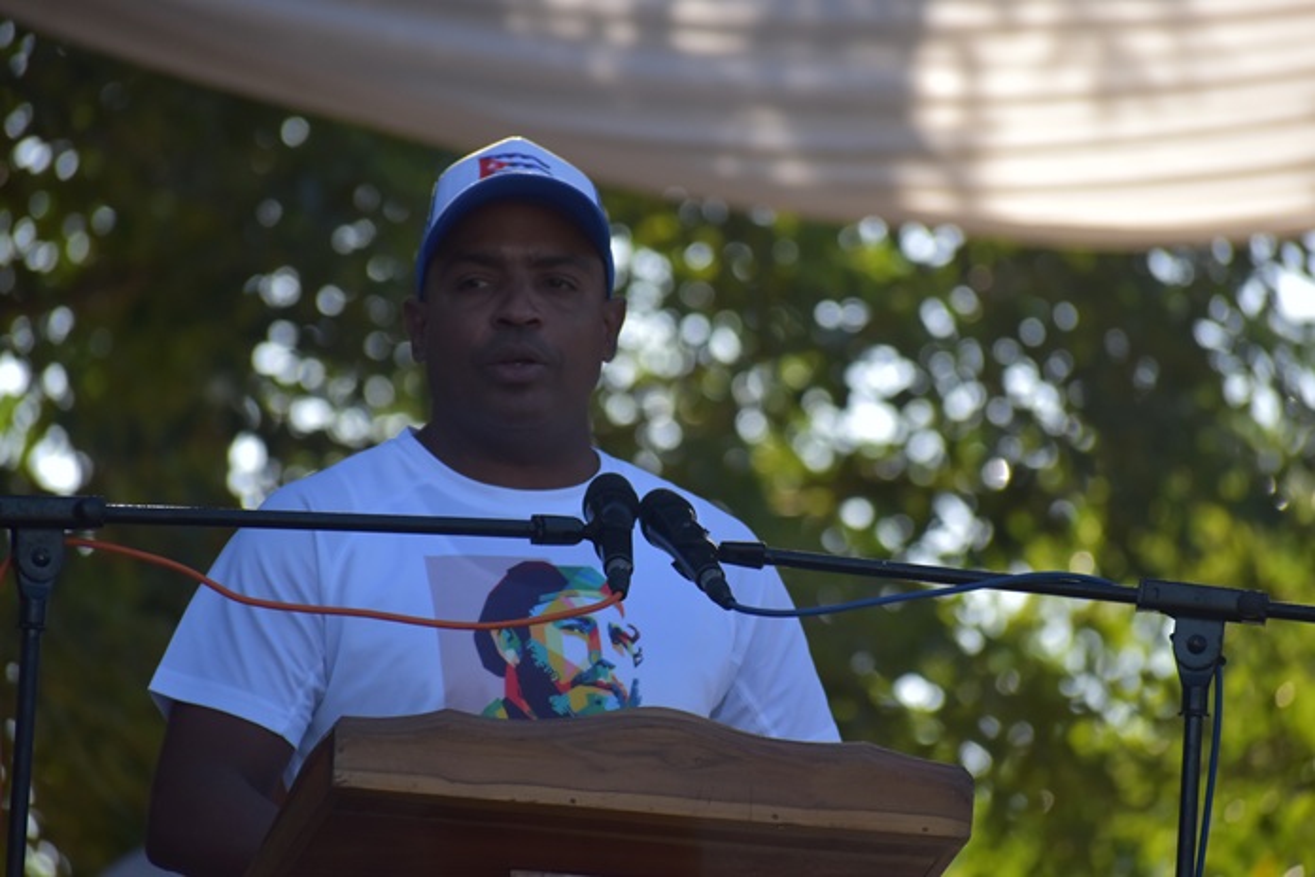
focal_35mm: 345
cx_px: 658
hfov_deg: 6.0
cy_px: 438
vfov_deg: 4.0
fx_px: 12601
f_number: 5.6
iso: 400
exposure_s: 1/1000
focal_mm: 230
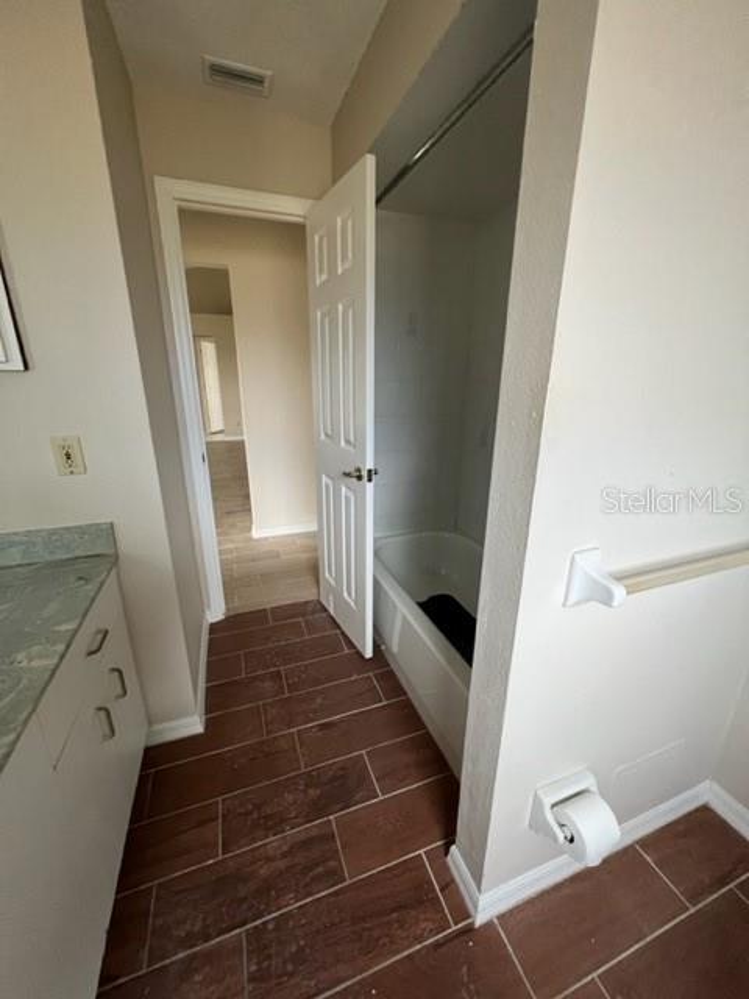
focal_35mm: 13
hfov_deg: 89.9
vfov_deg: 106.2
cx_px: 374
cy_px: 500
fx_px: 375
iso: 640
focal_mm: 1.57
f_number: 1.8
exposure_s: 1/60
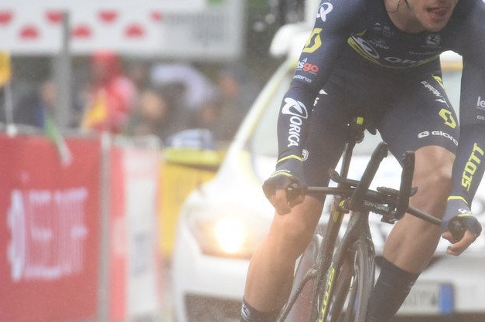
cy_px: 188
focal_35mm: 766
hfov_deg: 2.7
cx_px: 355
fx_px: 10311
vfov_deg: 1.8
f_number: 8
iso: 8000
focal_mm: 400
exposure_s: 1/1000
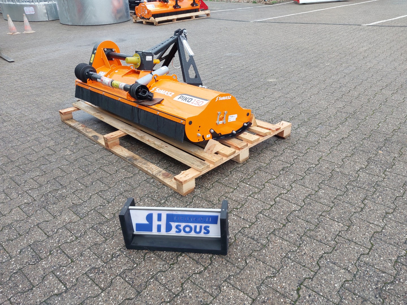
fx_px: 317
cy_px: 152
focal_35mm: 27
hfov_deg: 65.3
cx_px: 204
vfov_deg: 51.4
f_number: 1.8
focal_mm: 4
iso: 40
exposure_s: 1/50
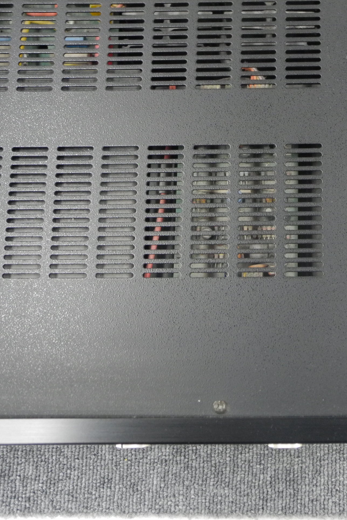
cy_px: 262
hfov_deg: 26.4
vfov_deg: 40.3
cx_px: 324
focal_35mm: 49
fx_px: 708
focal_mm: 7.4
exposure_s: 1/30
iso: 400
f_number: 3.2
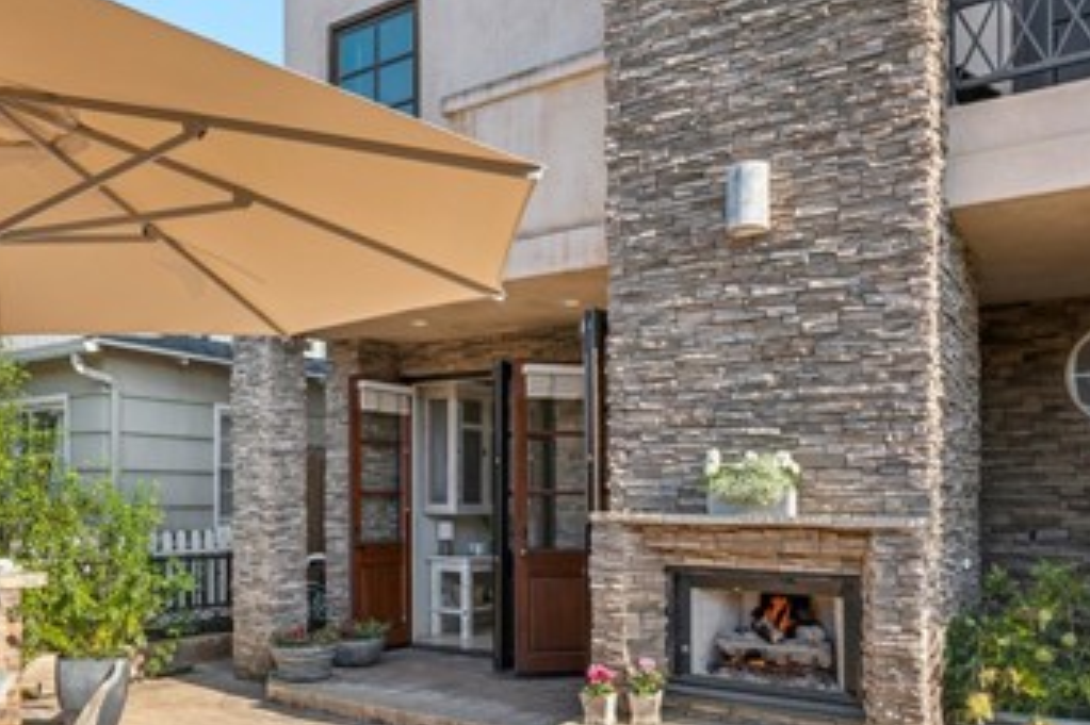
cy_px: 521
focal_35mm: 30
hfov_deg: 61.6
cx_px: 457
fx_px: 908
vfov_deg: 42.6
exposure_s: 1/60
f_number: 9
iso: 100
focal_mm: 16
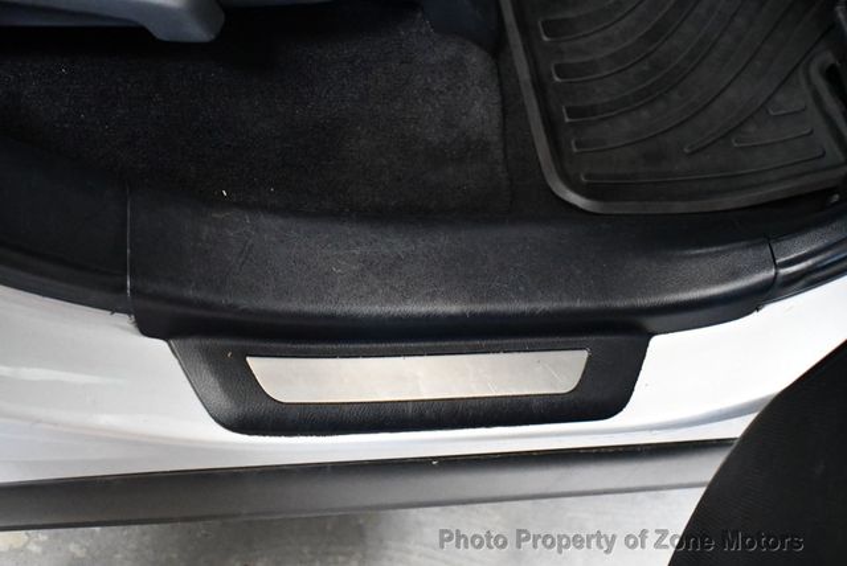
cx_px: 424
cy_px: 283
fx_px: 1177
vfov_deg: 27.0
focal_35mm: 50
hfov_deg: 39.6
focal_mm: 25
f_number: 4
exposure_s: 1/60
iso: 7200
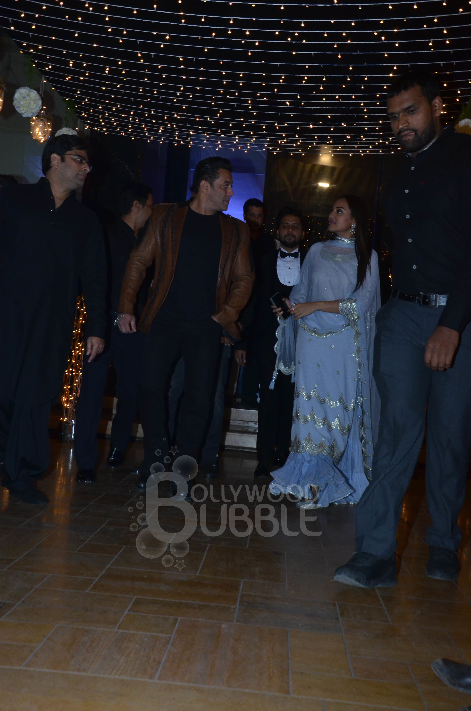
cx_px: 236
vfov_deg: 49.6
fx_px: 769
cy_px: 356
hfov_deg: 34.1
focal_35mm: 39
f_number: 5.6
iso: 800
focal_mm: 26
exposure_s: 1/200
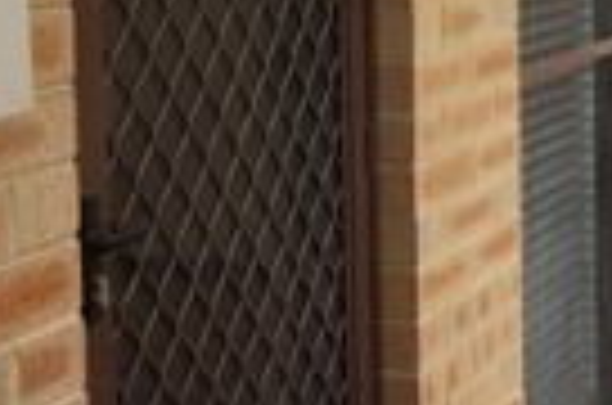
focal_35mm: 97
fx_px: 1645
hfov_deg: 20.3
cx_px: 634
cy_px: -2
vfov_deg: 13.8
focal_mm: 10.4
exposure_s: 1/100
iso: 125
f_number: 3.5
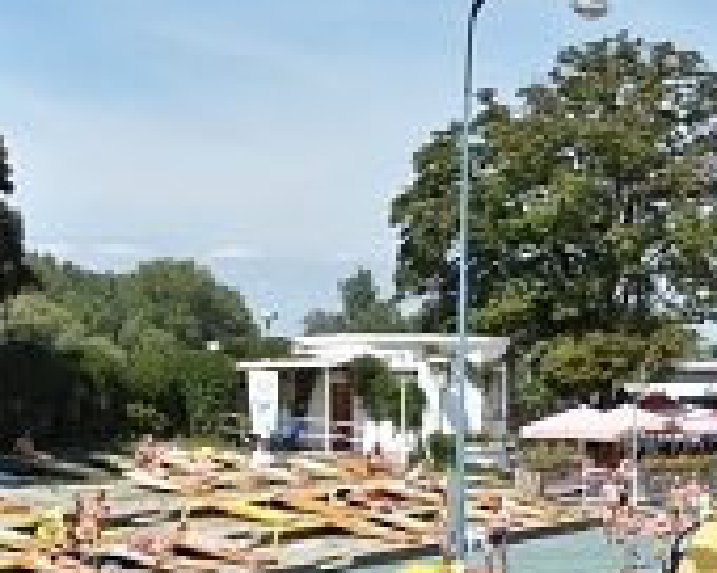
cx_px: 751
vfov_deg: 16.8
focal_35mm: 91
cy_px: 451
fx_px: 1931
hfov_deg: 20.2
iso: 320
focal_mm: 22
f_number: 5.6
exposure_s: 1/1600
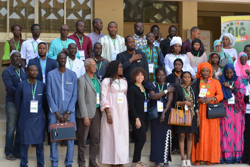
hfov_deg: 27.0
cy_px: 84
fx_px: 521
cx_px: 125
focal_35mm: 75
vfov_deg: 18.2
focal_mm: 50
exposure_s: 1/125
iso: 220
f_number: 5.6
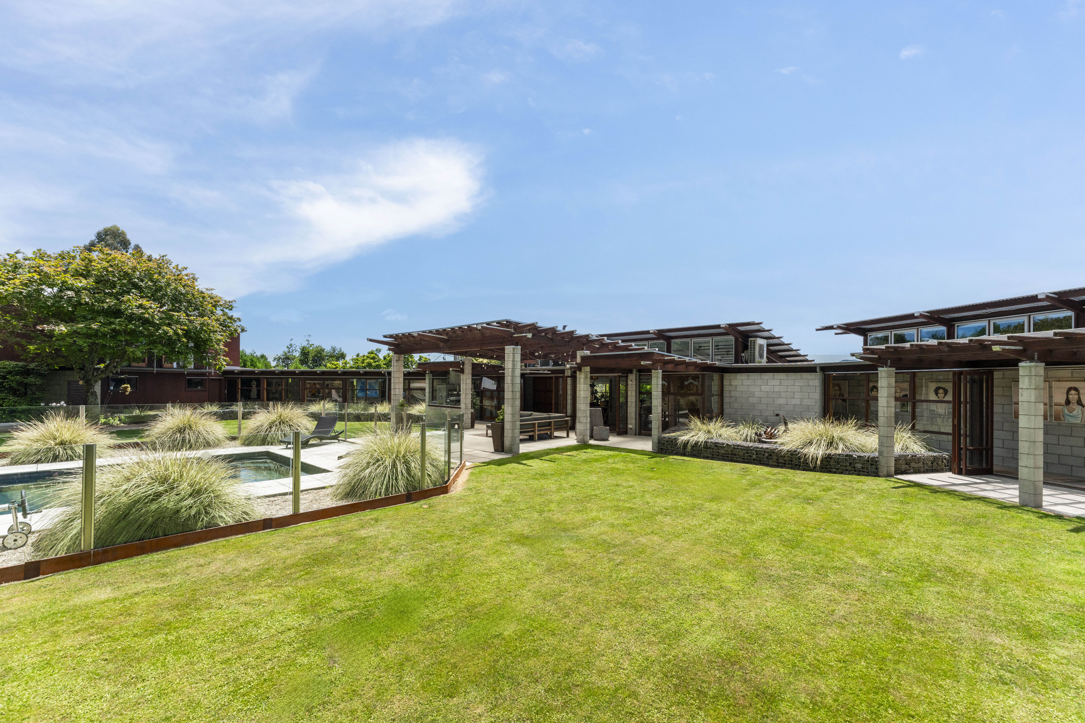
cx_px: 542
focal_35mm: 15
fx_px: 449
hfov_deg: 100.8
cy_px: 362
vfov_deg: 77.7
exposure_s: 1/2500
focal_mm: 14.9
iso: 640
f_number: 8
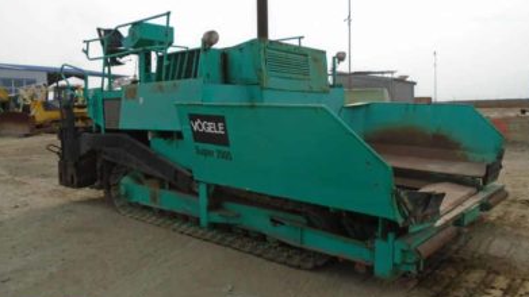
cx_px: 268
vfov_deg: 40.1
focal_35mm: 29
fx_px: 407
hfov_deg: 66.1
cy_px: 127
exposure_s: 1/800
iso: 100
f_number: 3.2
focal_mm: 4.6
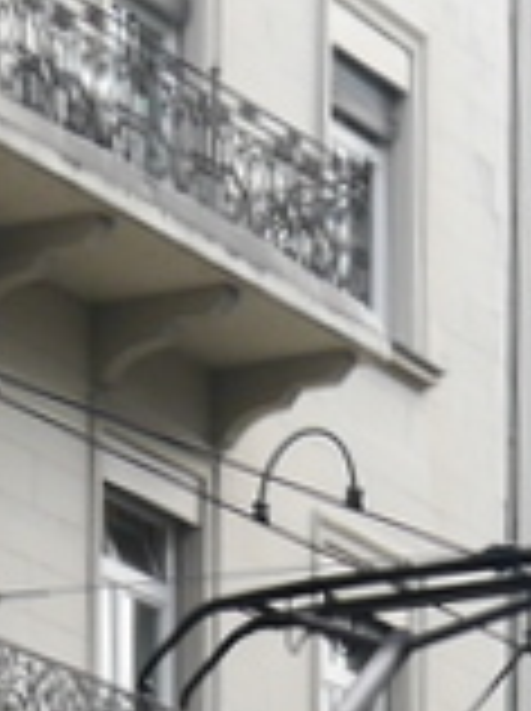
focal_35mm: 274
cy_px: 1692
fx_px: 5619
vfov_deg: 6.9
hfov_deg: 5.4
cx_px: -58
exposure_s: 1/200
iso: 160
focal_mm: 18
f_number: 5.6
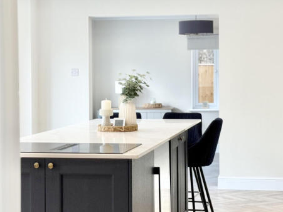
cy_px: 89
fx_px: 507
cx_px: 152
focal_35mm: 62
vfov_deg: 23.6
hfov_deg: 31.2
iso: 50
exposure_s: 1/121
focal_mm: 6.76
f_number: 1.78
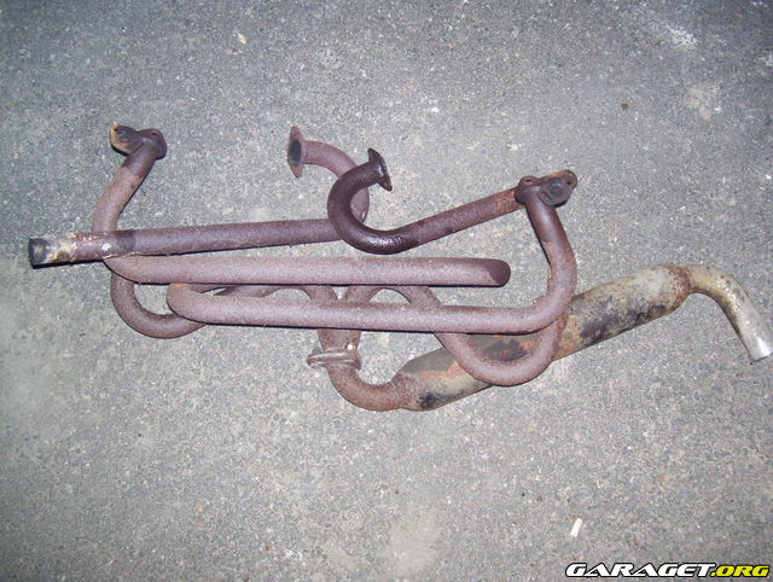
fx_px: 805
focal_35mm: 36
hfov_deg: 51.3
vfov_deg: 39.8
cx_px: 386
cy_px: 291
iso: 125
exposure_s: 1/60
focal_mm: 6
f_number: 2.7
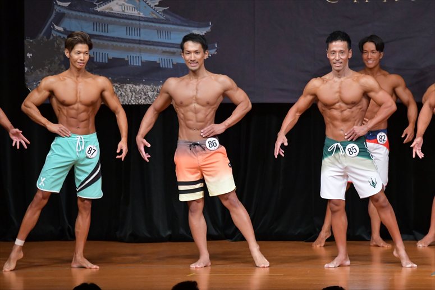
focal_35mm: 270
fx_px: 3261
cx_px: 218
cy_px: 145
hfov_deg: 7.6
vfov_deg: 5.1
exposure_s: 1/400
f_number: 5.6
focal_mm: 180
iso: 5000
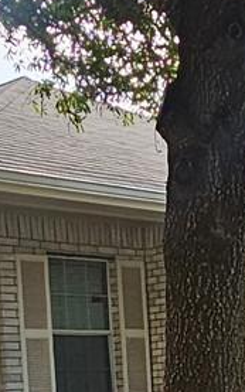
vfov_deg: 19.4
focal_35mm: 102
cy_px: 454
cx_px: 244
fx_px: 1090
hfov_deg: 12.7
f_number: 2.2
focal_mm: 2.2
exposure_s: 1/765
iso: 50
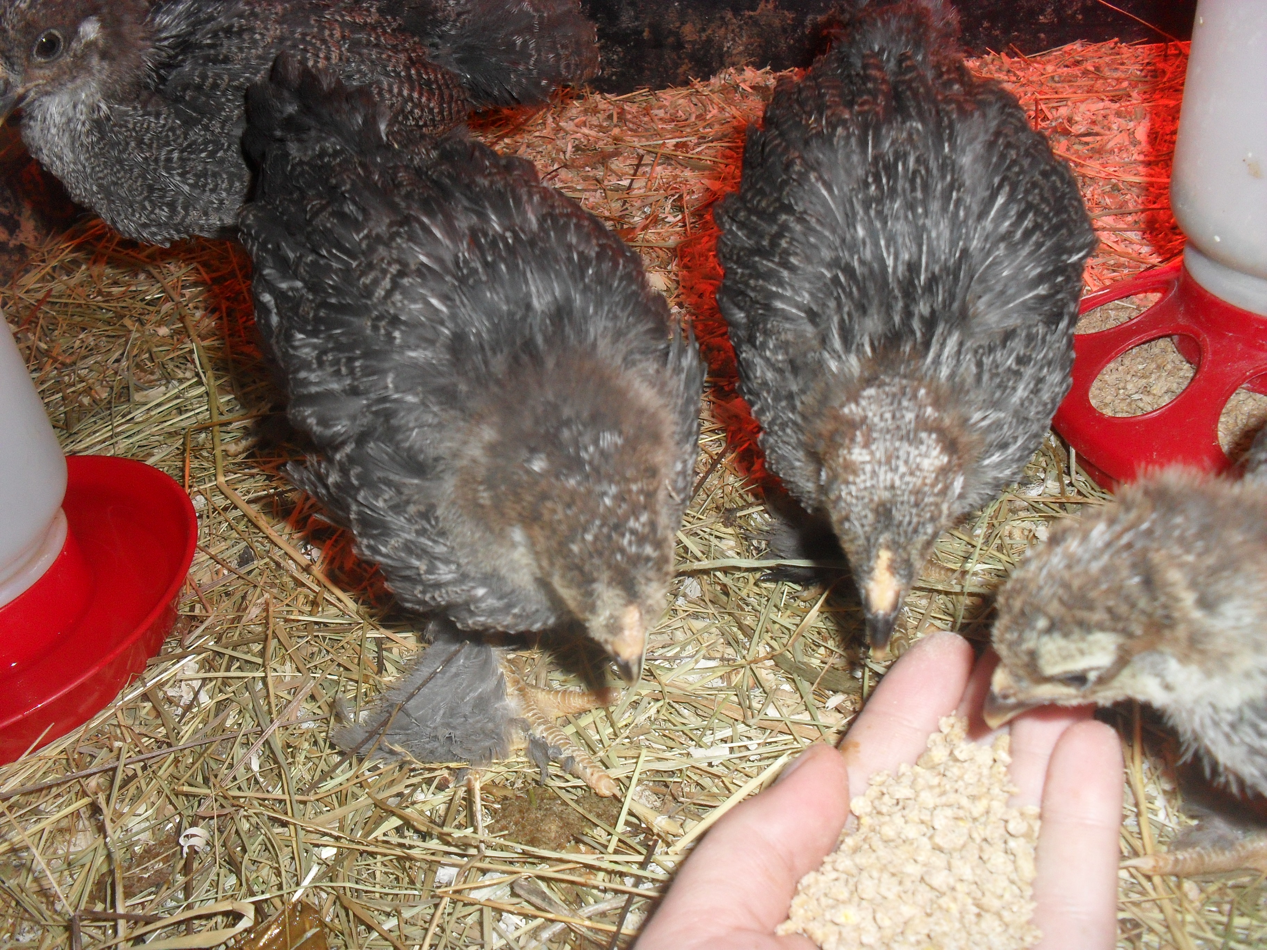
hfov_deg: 52.6
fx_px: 1281
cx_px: 634
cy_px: 475
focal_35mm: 35
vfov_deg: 40.7
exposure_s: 1/45
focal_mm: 6.3
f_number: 3.2
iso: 200
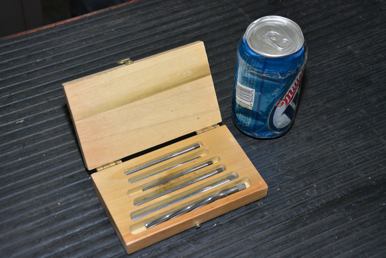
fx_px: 724
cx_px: 193
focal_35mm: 68
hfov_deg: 29.9
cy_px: 129
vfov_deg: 20.2
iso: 800
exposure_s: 1/60
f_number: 7.1
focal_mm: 45
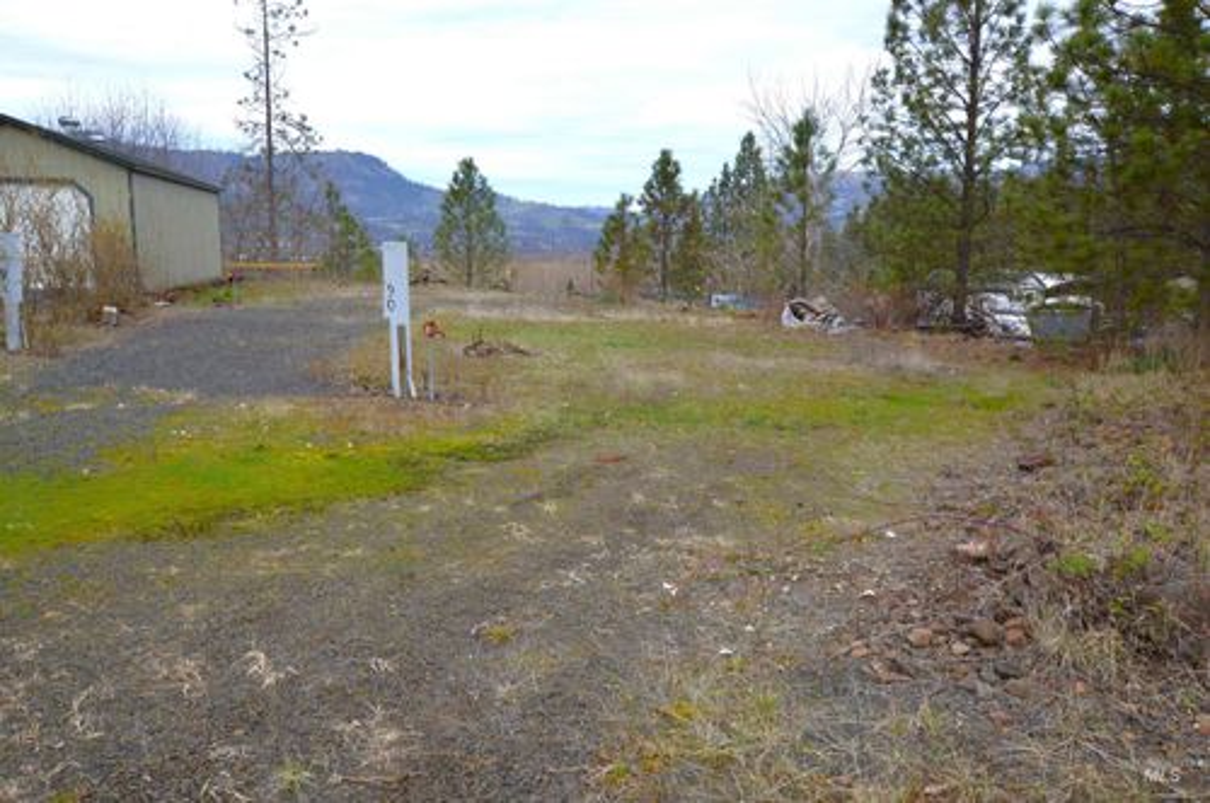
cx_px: 605
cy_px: 402
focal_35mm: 30
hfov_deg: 62.0
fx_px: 1007
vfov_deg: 43.5
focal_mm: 20
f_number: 11
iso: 400
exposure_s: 1/320
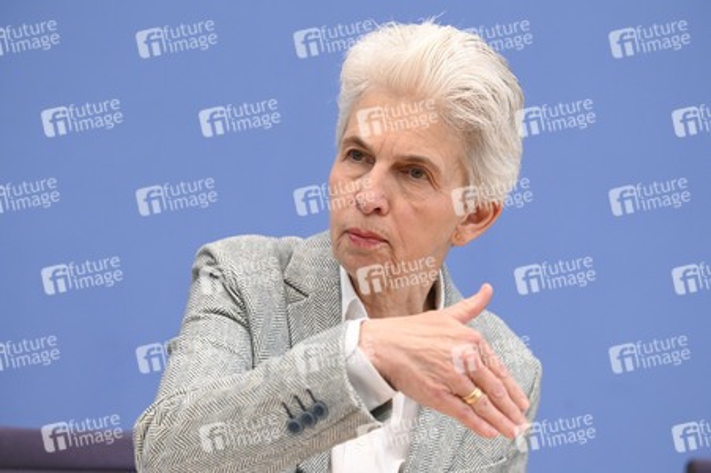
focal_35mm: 135
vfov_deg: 10.1
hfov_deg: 15.2
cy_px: 236
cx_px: 356
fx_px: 2664
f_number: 4.5
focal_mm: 135
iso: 3200
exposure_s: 1/800
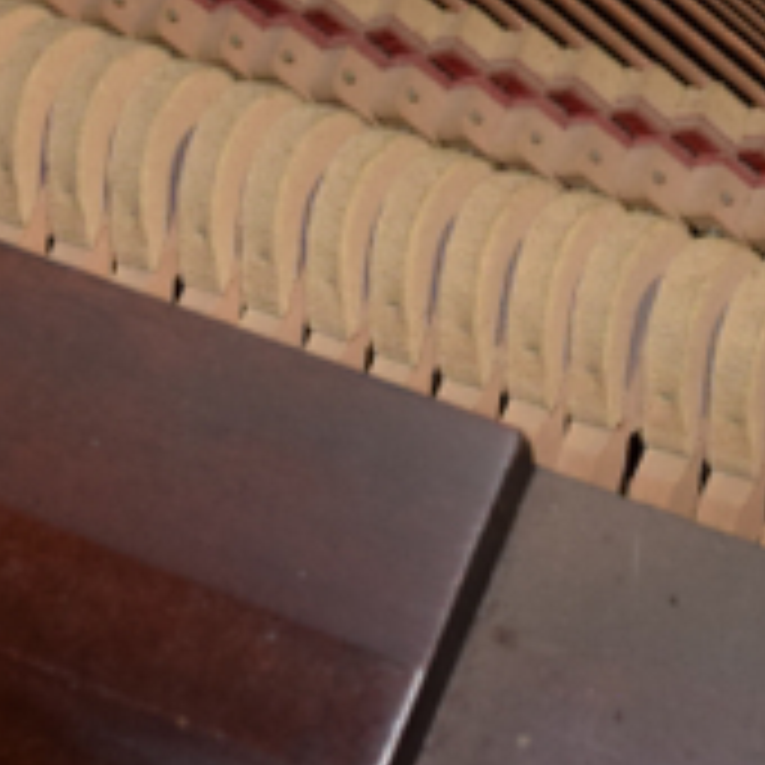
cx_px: 450
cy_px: -101
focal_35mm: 125
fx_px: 3125
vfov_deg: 13.6
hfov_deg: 13.9
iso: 800
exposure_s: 1/125
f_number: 5.6
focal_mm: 26
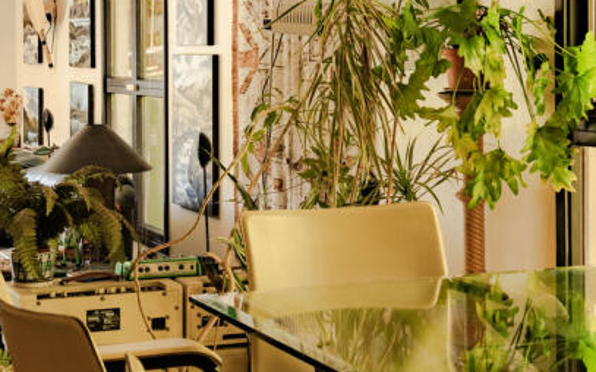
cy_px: 37
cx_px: 195
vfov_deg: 16.7
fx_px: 1250
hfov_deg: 26.6
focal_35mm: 77
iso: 200
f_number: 8
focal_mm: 30
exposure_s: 1/25
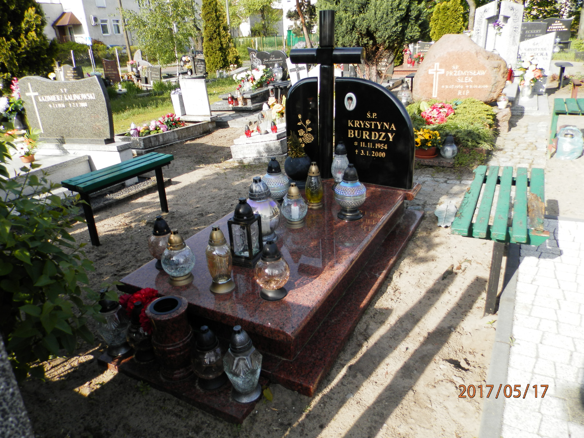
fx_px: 422
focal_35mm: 25
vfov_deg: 54.9
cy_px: 219
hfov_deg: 69.4
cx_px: 292
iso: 80
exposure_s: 1/60
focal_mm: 4.5
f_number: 8.7
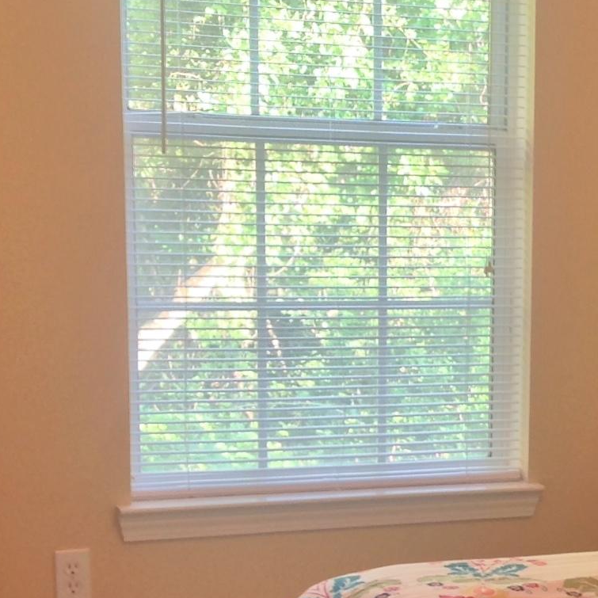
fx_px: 2072
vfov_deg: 16.2
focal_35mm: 106
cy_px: 523
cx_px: 573
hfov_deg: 16.2
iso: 64
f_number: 2.4
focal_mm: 4.28
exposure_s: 1/15
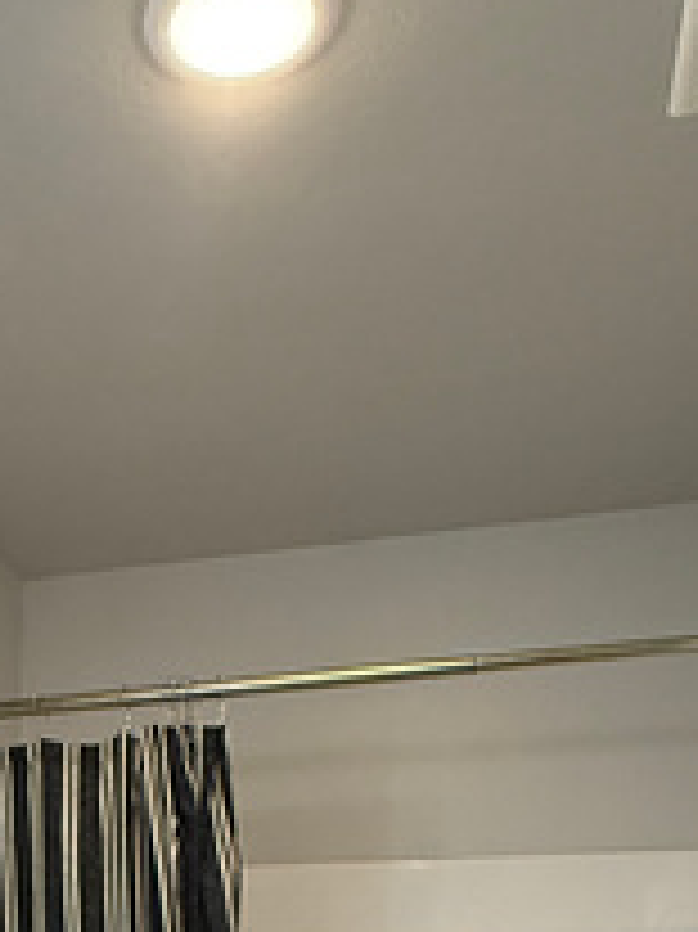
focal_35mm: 52
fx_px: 1399
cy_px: 1306
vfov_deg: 28.1
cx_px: 5
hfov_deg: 26.5
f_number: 2.2
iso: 320
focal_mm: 2.22
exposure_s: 1/120
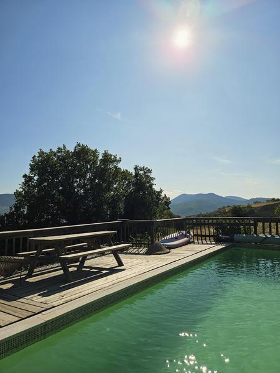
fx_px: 248
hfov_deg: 58.9
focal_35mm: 23
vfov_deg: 73.9
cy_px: 186
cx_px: 140
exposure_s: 1/5257
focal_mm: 5.4
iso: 25
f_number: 1.8
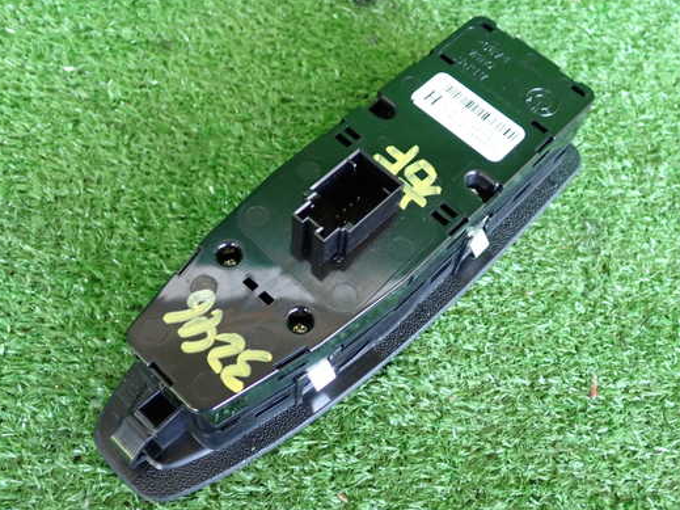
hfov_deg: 50.1
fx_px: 727
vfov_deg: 38.6
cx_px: 372
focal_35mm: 37
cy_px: 250
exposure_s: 1/30
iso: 250
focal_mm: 5.79
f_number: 2.4
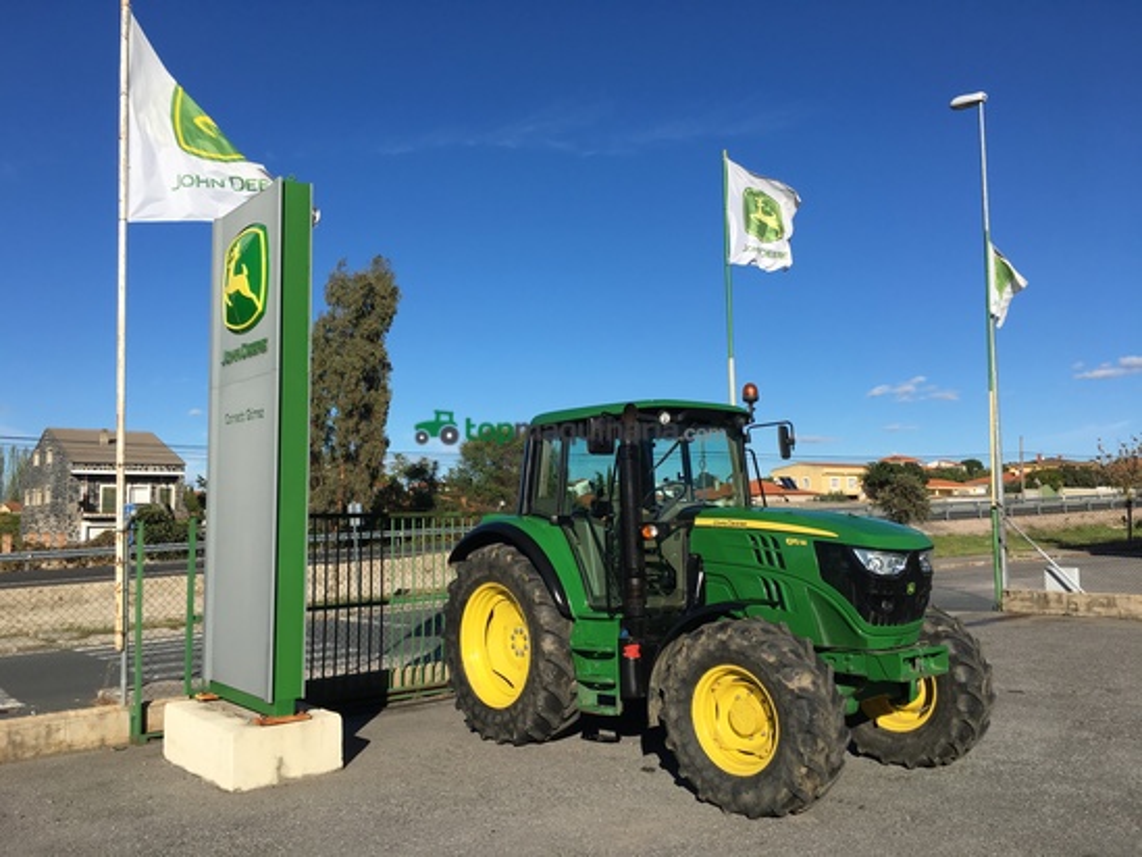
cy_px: 428
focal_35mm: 29
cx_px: 571
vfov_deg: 48.2
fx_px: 957
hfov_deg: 61.6
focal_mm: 4.15
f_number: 2.2
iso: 25
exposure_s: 1/2137
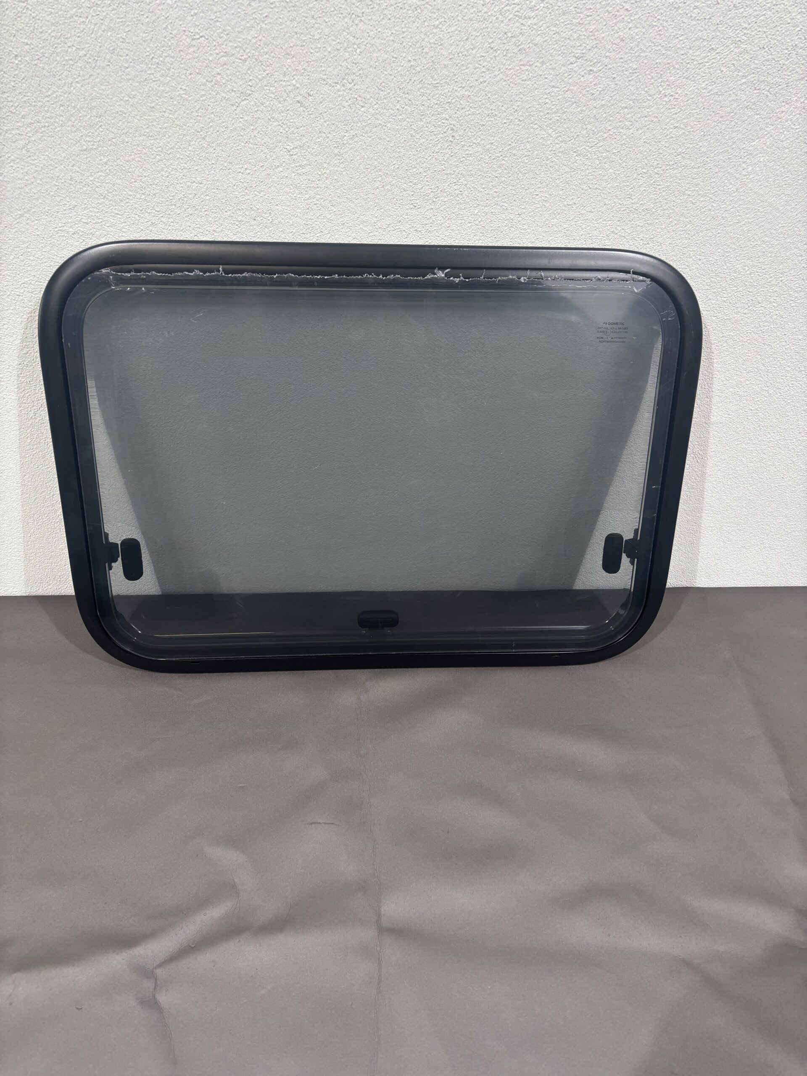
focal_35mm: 26
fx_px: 808
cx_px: 404
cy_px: 538
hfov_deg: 53.1
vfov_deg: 67.3
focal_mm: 5.96
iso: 80
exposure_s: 1/100
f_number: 1.6
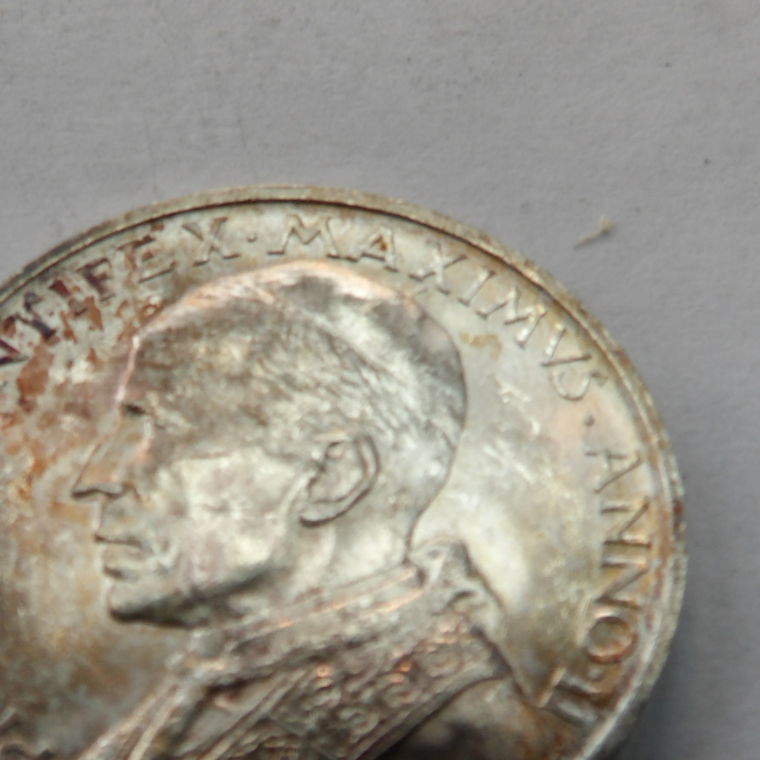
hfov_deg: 23.9
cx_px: 294
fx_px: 1788
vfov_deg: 23.8
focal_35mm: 72
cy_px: 561
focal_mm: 6.2
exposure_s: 1/47
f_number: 4.5
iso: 100
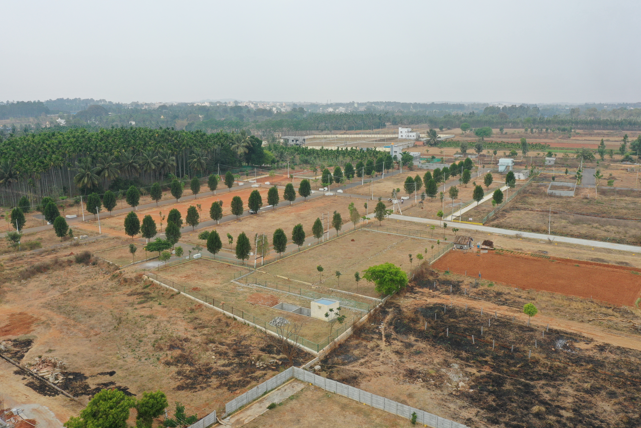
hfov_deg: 58.7
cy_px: 208
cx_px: 333
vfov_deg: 41.1
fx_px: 570
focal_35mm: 32
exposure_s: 1/320
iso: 100
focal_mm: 10.26
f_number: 5.6
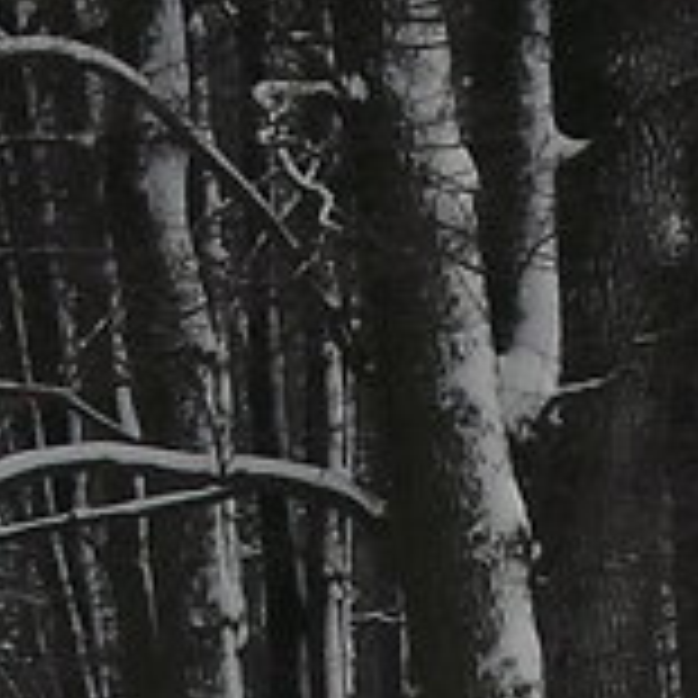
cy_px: 1662
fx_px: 16859
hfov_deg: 2.4
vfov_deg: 2.4
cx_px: 1112
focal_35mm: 739
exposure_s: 1/189
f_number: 6.5
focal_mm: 19.2
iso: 80
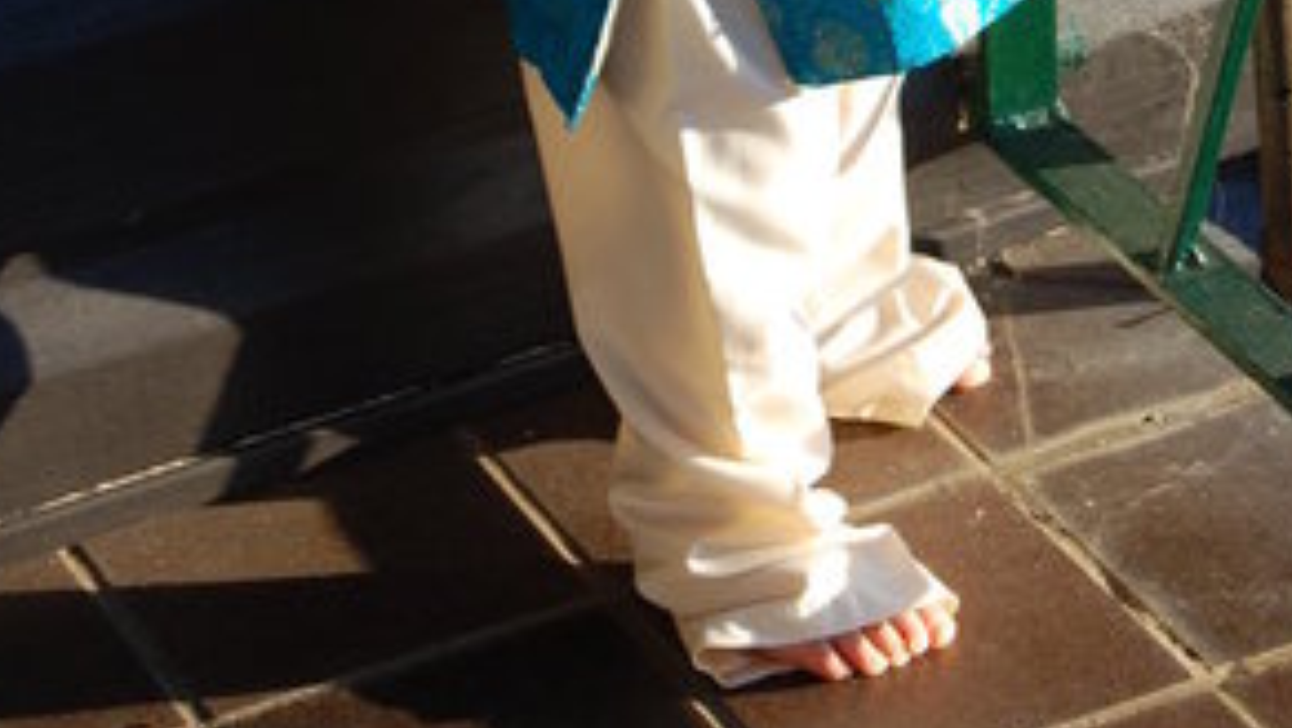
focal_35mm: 190
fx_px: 6517
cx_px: 844
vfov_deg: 6.3
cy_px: -315
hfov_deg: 11.3
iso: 200
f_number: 6.3
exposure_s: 1/160
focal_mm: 55
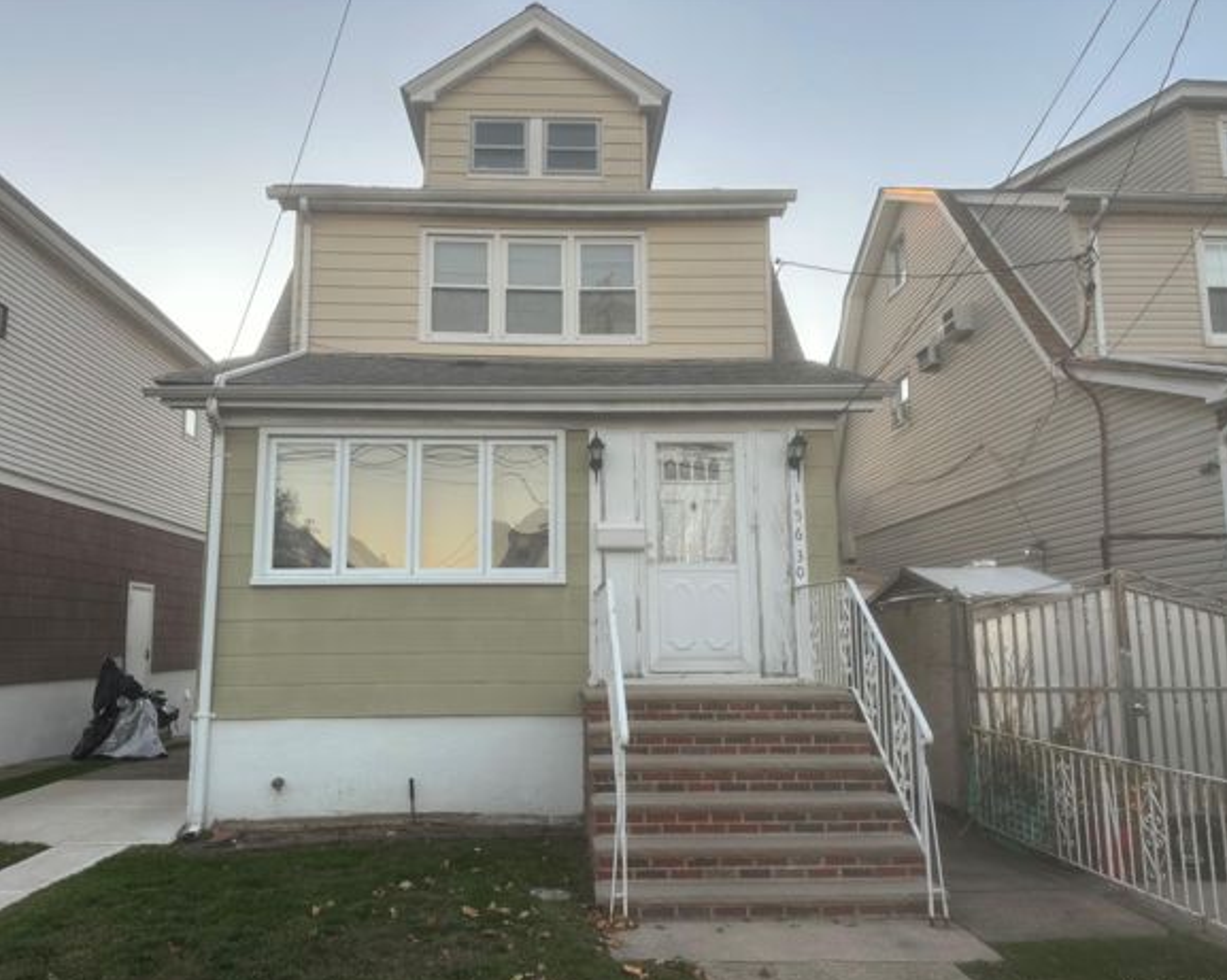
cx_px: 576
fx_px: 944
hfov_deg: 66.0
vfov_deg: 54.9
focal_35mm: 26
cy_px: 500
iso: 64
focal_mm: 6.86
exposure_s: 1/174
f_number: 1.78
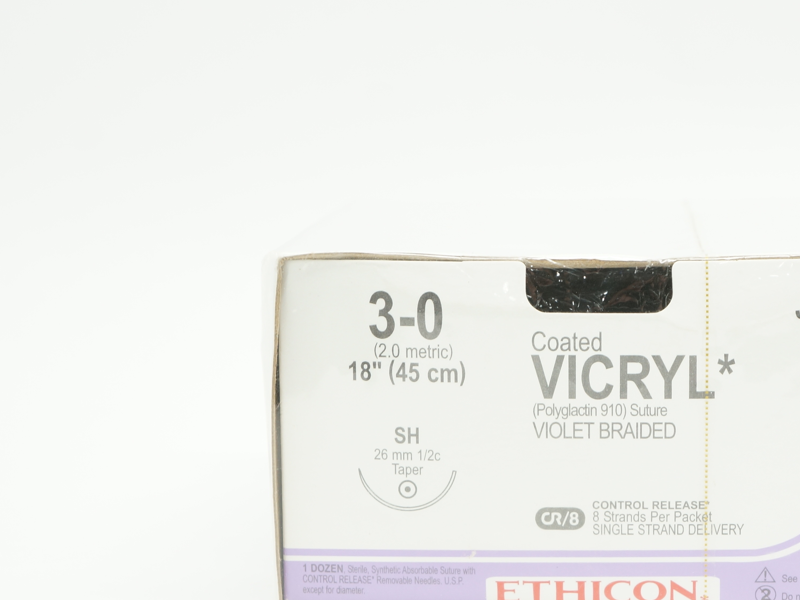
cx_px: 608
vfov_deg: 15.2
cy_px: 415
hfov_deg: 20.1
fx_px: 2237
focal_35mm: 97
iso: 400
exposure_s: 1/30
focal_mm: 41
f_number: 6.3
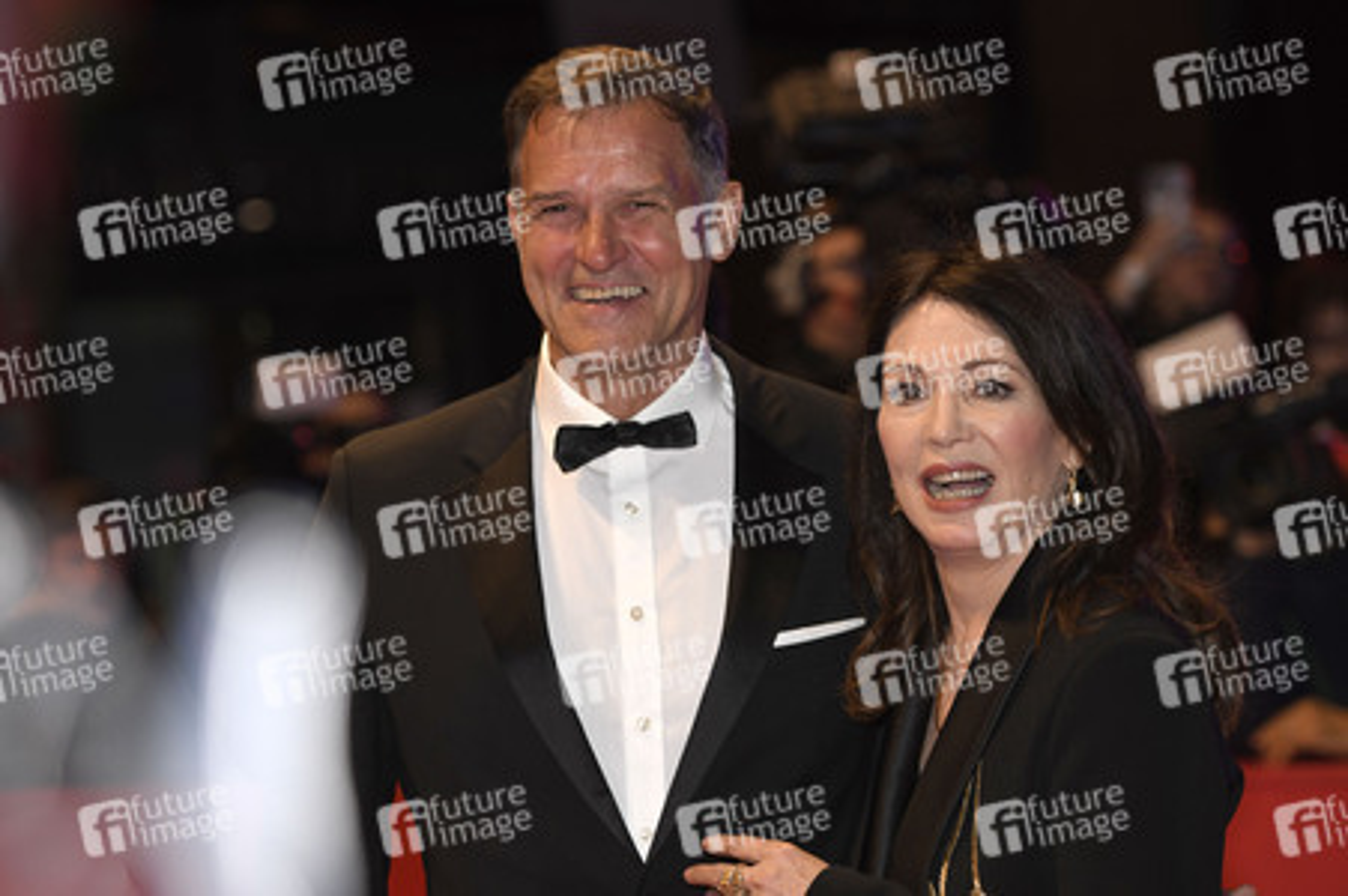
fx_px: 3929
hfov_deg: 19.5
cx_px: 674
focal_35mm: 105
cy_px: 448
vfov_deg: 13.0
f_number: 3.5
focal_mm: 105
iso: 800
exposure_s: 1/640
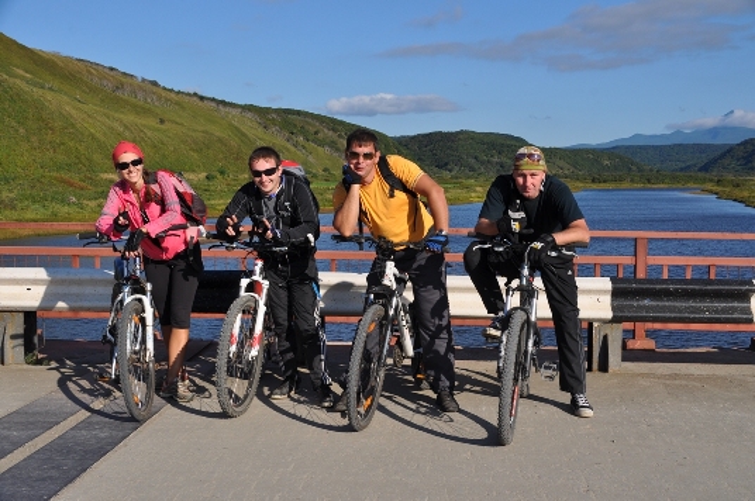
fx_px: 943
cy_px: 250
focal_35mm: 45
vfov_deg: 29.8
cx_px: 378
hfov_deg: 43.7
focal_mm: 30
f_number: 11
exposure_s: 1/500
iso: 200
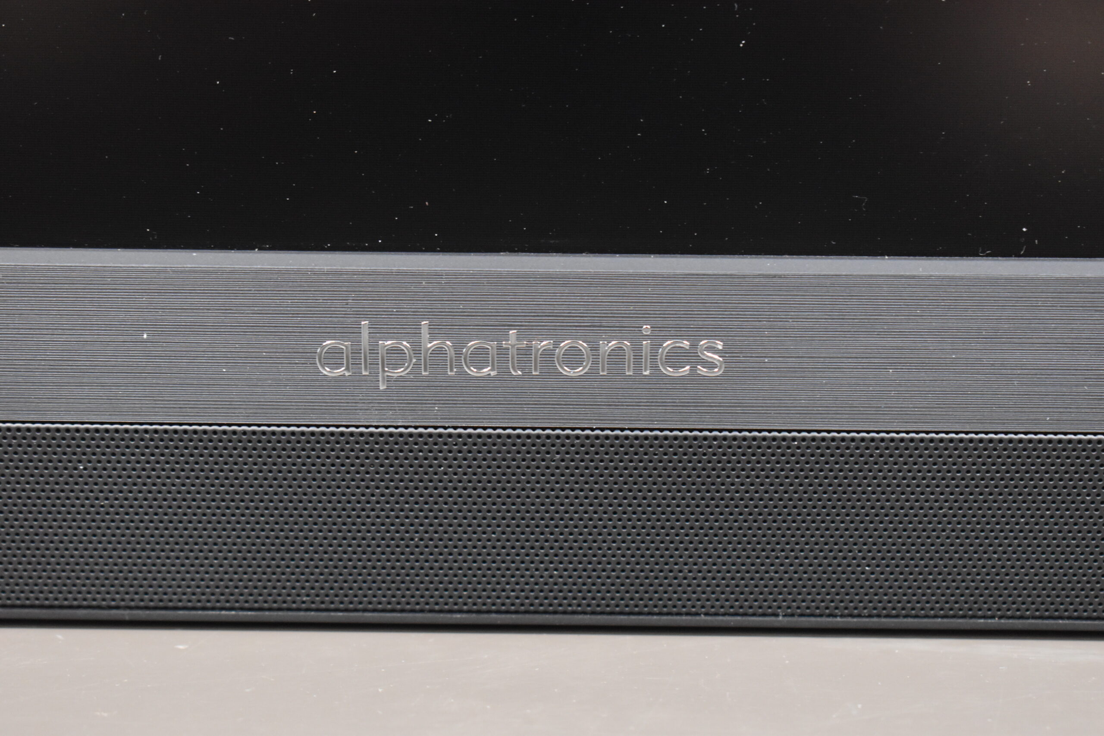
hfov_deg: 24.6
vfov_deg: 16.6
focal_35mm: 82
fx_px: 2530
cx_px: 552
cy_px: 368
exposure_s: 1/60
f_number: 5.6
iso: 3200
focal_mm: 55
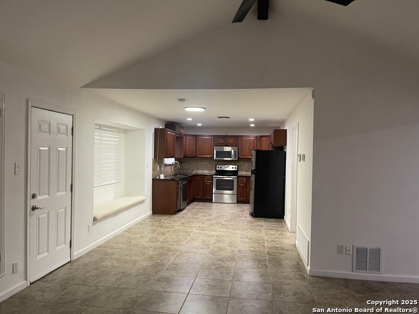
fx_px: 303
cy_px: 157
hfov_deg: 69.4
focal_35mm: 25
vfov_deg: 54.9
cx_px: 210
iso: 200
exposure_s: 1/60
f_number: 1.6
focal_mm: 5.1
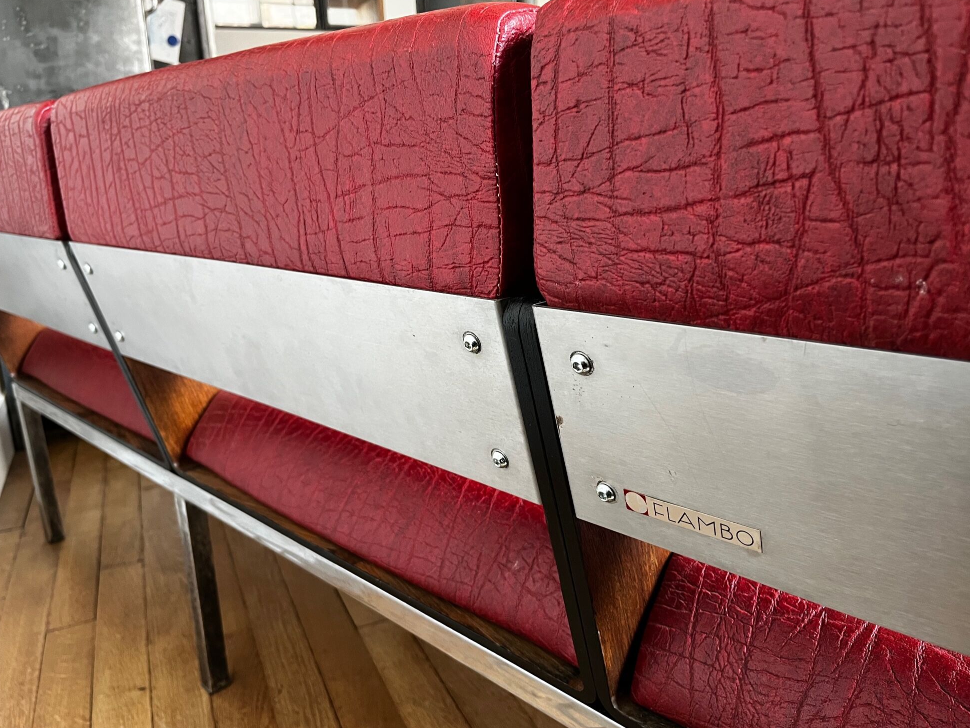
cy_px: 371
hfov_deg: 65.3
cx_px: 484
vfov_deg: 51.4
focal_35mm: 27
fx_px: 757
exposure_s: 1/60
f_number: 1.6
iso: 400
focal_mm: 5.1
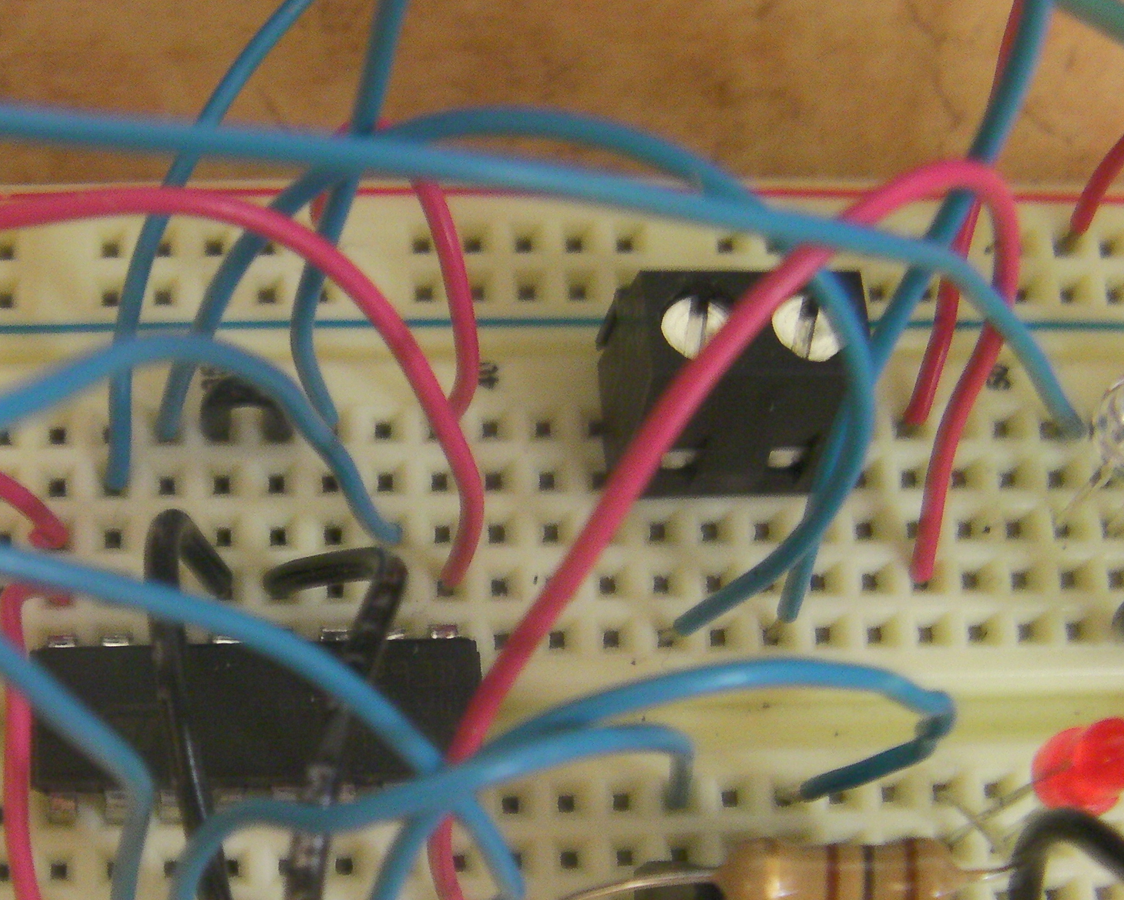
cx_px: 236
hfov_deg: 30.3
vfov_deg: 24.9
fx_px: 2029
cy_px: 579
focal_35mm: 61
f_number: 3.5
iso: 200
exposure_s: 1/3.4
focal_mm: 6.8
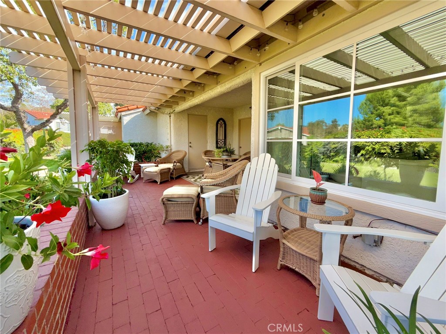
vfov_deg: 85.7
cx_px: 223
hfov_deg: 102.1
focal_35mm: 14
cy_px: 167
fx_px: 180
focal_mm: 2.22
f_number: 2.2
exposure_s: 1/247
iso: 16
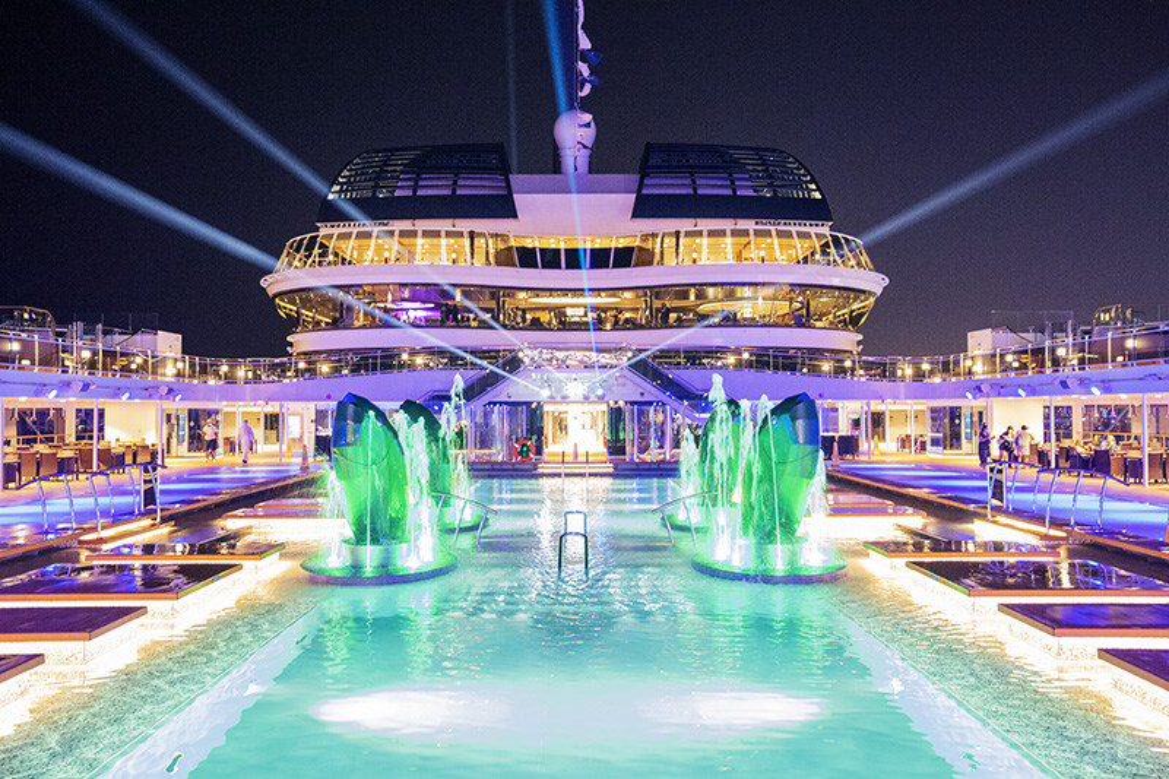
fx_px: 1039
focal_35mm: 32
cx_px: 584
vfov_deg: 41.1
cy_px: 390
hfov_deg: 58.7
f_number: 4
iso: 12800
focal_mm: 32
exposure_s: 1/30
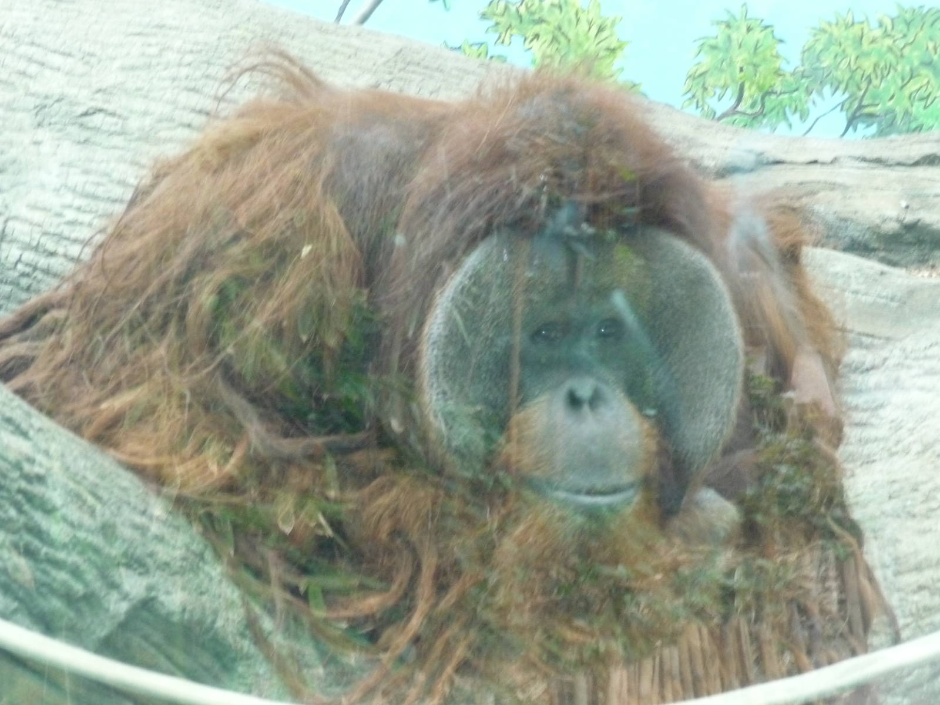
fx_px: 2797
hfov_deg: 19.1
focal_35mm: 103
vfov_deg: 14.4
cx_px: 470
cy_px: 352
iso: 500
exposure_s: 1/40
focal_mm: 17.5
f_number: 4.7
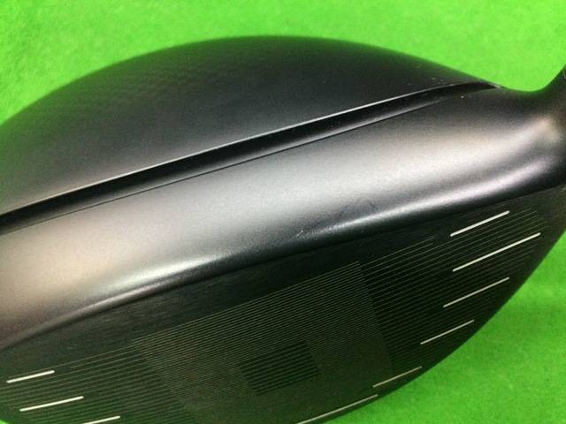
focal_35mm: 31
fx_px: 507
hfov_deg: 58.4
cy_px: 212
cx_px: 283
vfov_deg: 45.4
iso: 200
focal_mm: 3.3
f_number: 2.4
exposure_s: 1/17
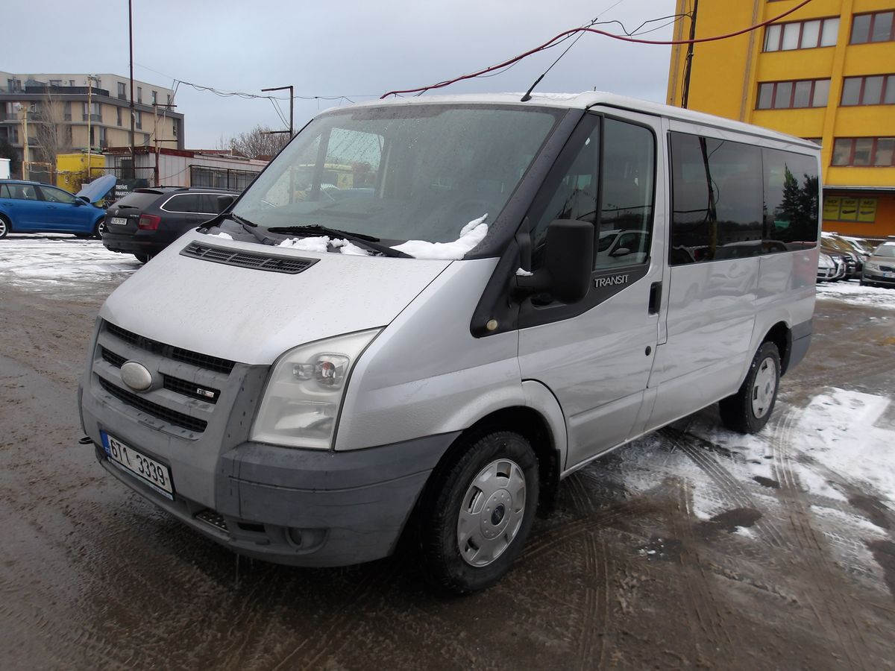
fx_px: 698
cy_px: 336
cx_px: 448
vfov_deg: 51.4
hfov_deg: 65.3
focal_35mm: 27
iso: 100
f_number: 3
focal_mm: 4.9
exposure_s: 1/85
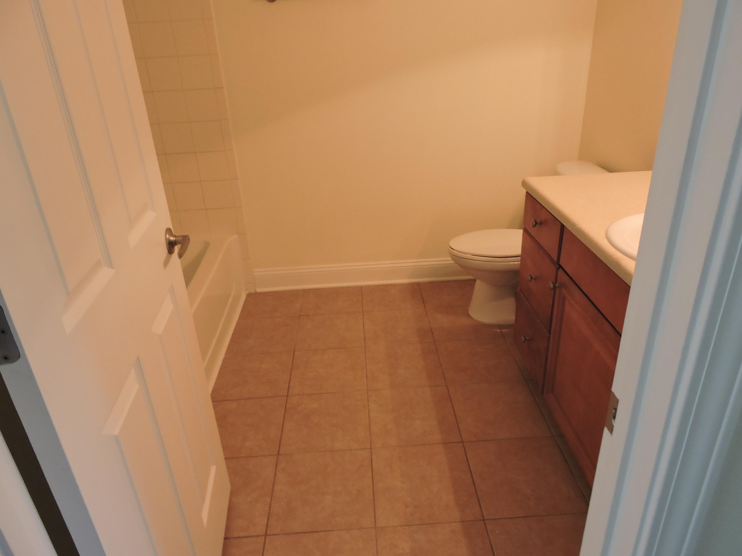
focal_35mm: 24
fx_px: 514
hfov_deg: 71.6
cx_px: 371
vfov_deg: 56.8
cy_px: 278
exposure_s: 1/30
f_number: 3.3
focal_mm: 4.3
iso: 360
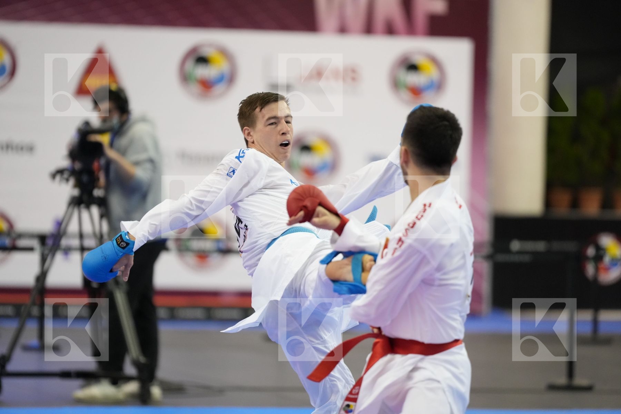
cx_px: 310
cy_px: 207
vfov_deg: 6.9
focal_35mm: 200
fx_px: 3450
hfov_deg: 10.3
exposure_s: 1/1000
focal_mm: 200
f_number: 2.8
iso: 3200
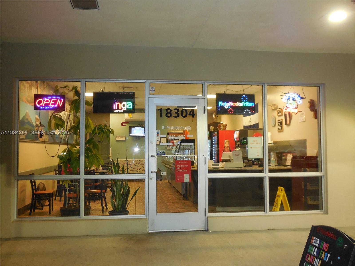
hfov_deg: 54.0
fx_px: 349
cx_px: 178
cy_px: 133
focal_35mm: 34
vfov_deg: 41.8
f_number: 3.4
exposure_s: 1/30
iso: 560
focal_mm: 6.1
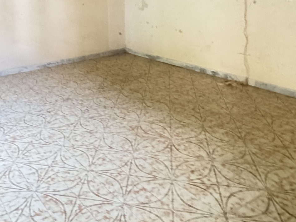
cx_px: 89
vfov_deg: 33.7
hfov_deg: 47.8
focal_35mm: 38
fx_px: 325
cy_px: -10
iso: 1000
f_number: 2.2
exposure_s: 1/60
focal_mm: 2.22
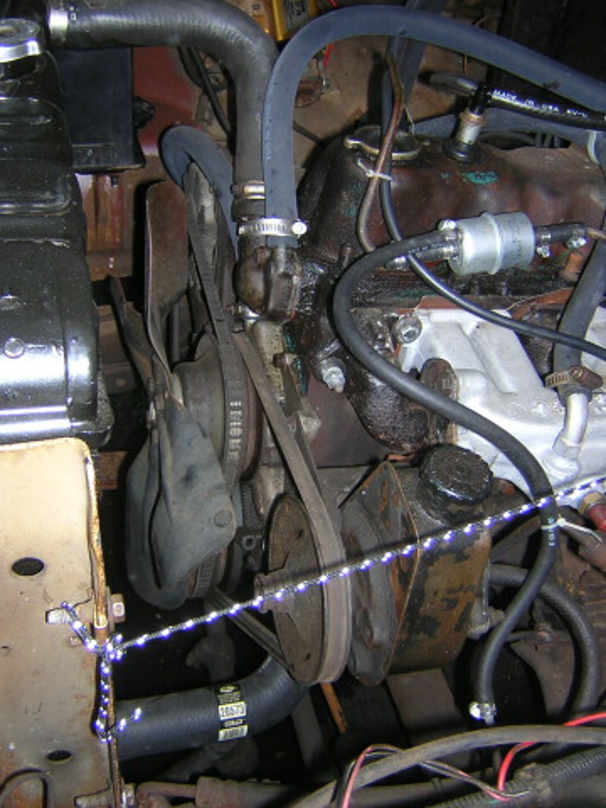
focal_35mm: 36
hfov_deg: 39.7
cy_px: 404
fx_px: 840
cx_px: 303
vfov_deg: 51.4
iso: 100
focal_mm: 4.7
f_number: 2.6
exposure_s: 1/60.1
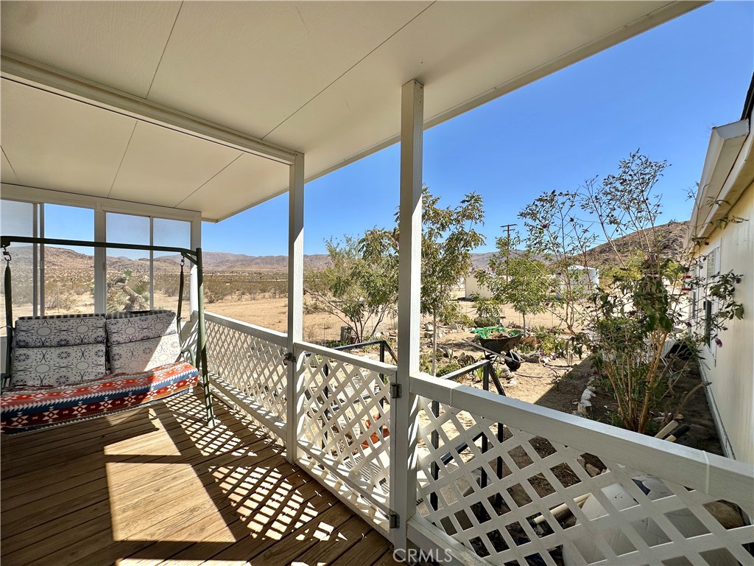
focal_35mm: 14
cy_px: 283
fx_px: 305
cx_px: 377
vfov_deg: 85.7
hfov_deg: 102.1
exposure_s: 1/2353
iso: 50
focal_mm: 2.22
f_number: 2.2
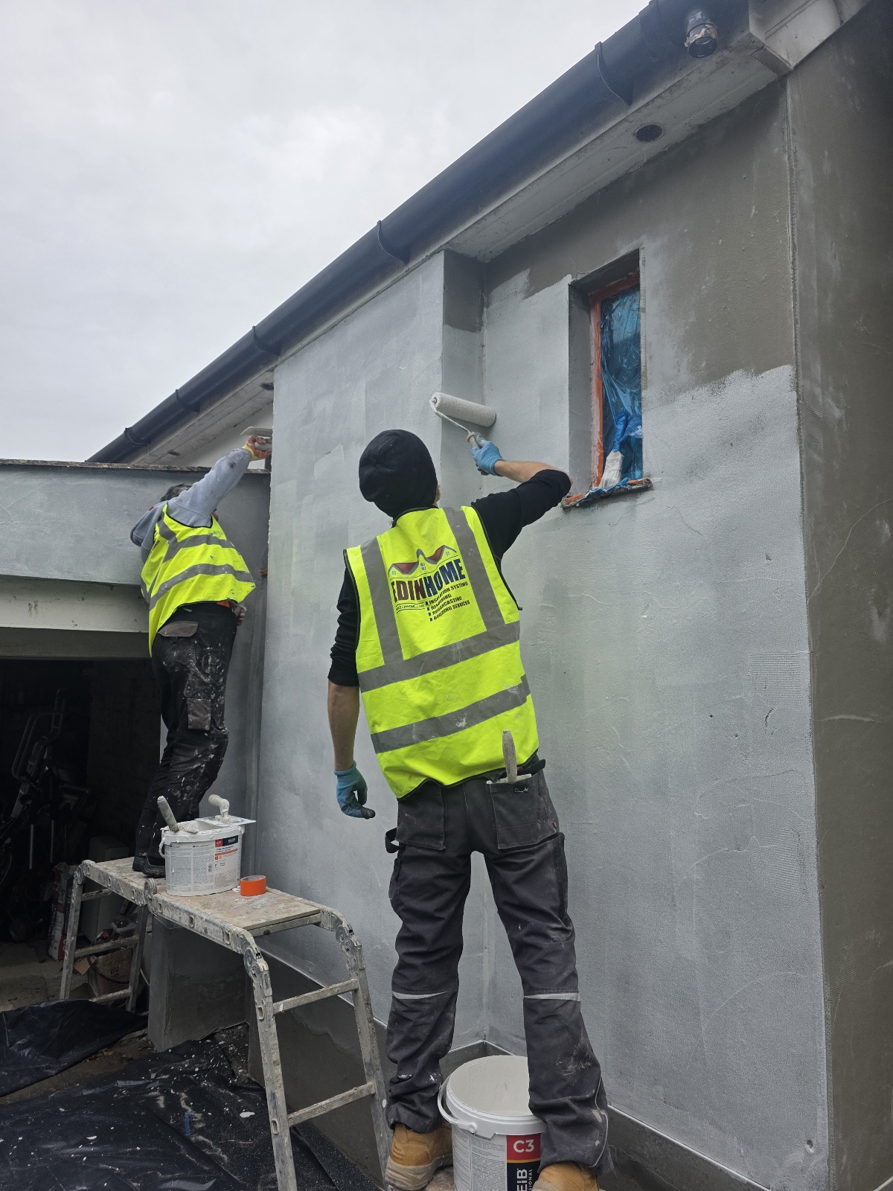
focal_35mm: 23
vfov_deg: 73.9
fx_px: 791
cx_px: 446
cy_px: 596
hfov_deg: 58.9
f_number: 1.7
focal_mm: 6.3
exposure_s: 1/2000
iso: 80
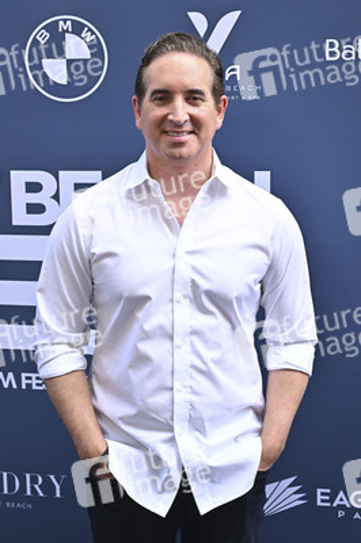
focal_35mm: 51
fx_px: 768
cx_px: 180
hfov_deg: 26.4
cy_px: 272
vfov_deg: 38.9
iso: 640
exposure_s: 1/320
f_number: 7.1
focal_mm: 51
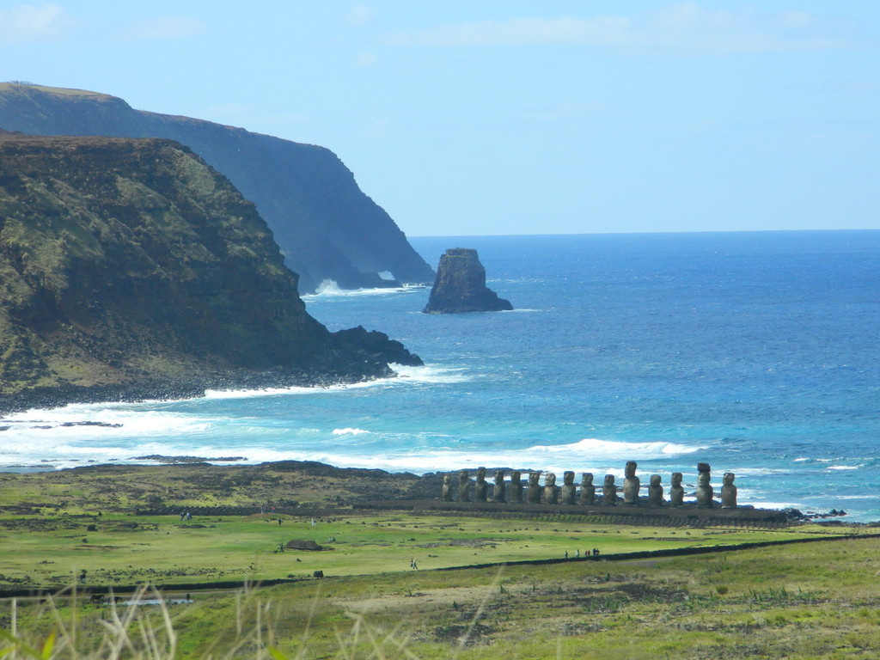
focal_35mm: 221
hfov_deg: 9.0
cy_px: 330
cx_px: 440
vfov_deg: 6.7
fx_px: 5618
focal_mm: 39.7
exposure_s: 1/500
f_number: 5.4
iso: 100
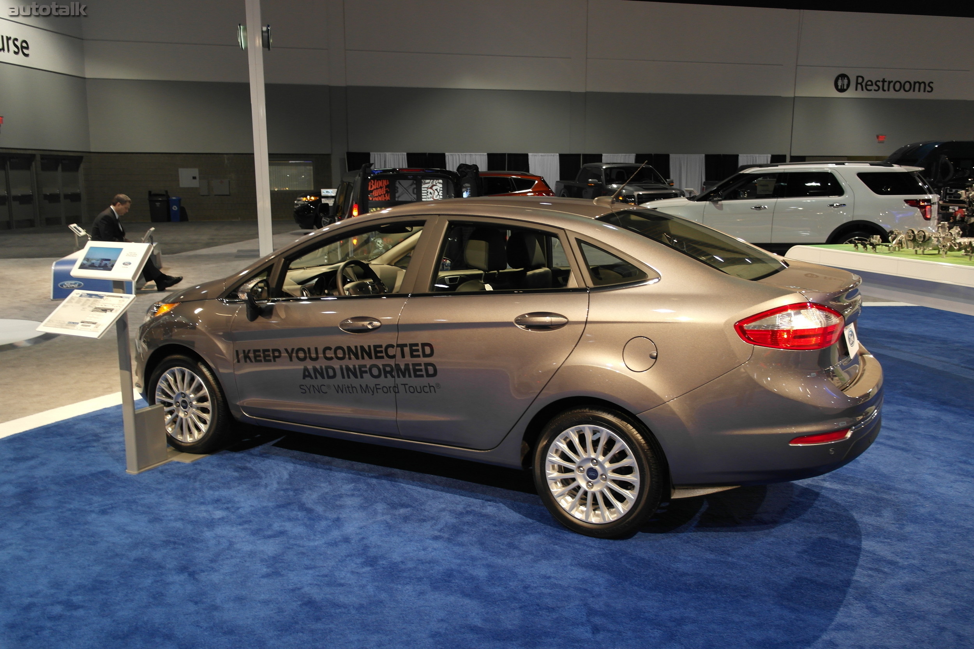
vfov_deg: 43.6
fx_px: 812
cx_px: 487
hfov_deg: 61.9
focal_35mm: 30
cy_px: 324
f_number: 3.5
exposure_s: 1/50
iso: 400
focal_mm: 20
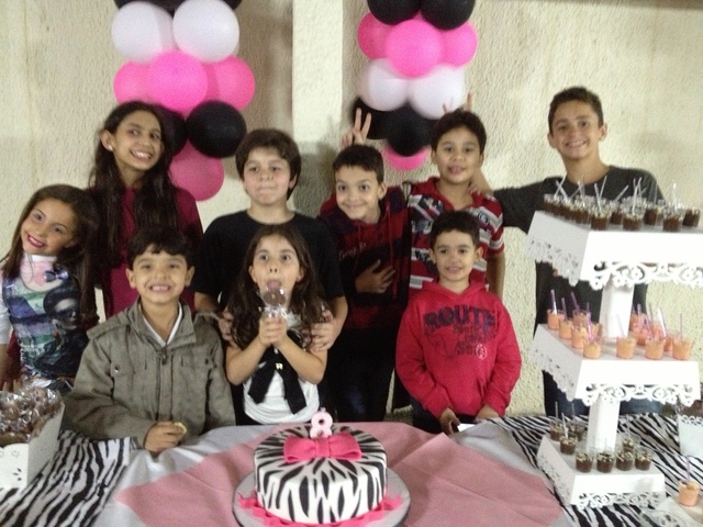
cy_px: 264
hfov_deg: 52.6
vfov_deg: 40.7
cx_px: 352
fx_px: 711
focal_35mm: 35
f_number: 2.4
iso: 800
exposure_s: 1/15
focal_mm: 4.28
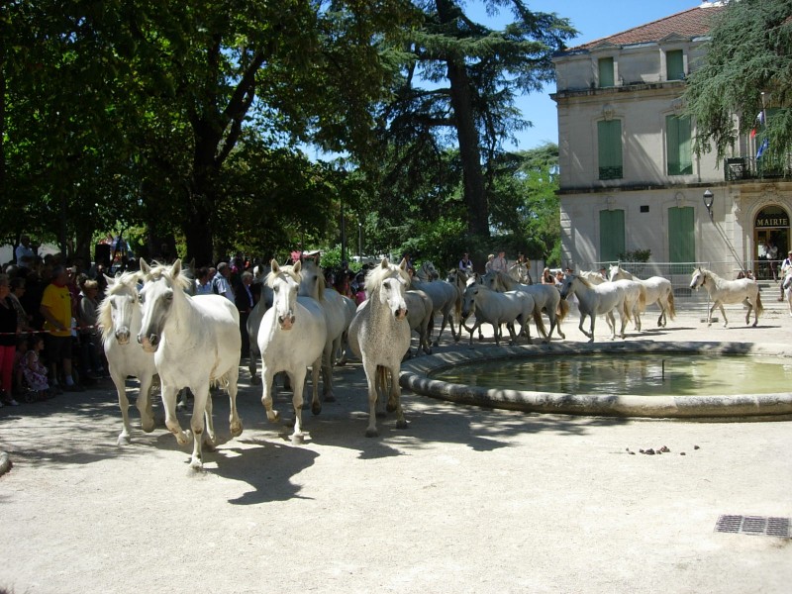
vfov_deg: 37.7
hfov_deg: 49.0
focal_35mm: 38
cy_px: 297
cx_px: 396
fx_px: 869
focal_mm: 7.8
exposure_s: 1/1024
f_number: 2.8
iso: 64
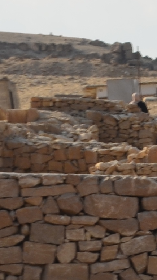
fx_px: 3255
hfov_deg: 2.7
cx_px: 464
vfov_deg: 4.9
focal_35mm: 440
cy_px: 210
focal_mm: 44
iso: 100
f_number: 11
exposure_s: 1/125
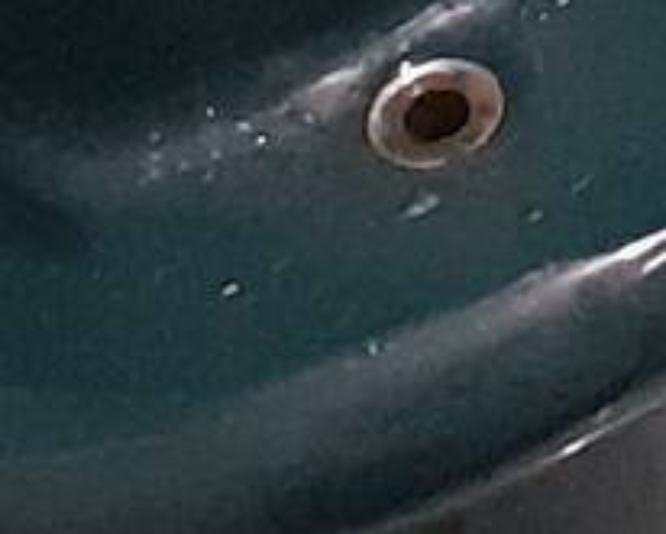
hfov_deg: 15.2
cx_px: 1035
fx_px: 2288
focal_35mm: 116
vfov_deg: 10.9
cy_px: -822
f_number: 2.2
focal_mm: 1.46
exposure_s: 1/20
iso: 640
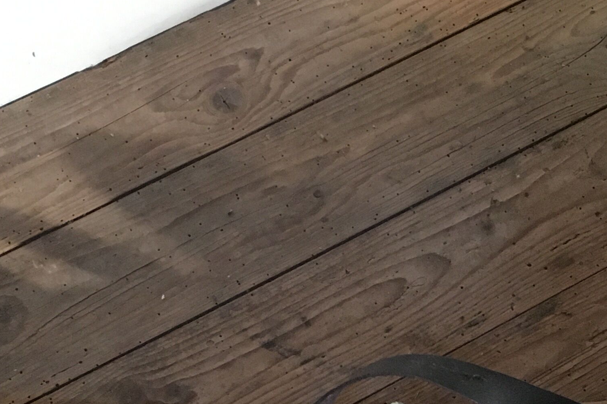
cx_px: 423
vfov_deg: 16.5
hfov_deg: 24.9
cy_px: 417
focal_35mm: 81
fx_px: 1366
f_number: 2.2
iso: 250
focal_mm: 4.15
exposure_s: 1/17
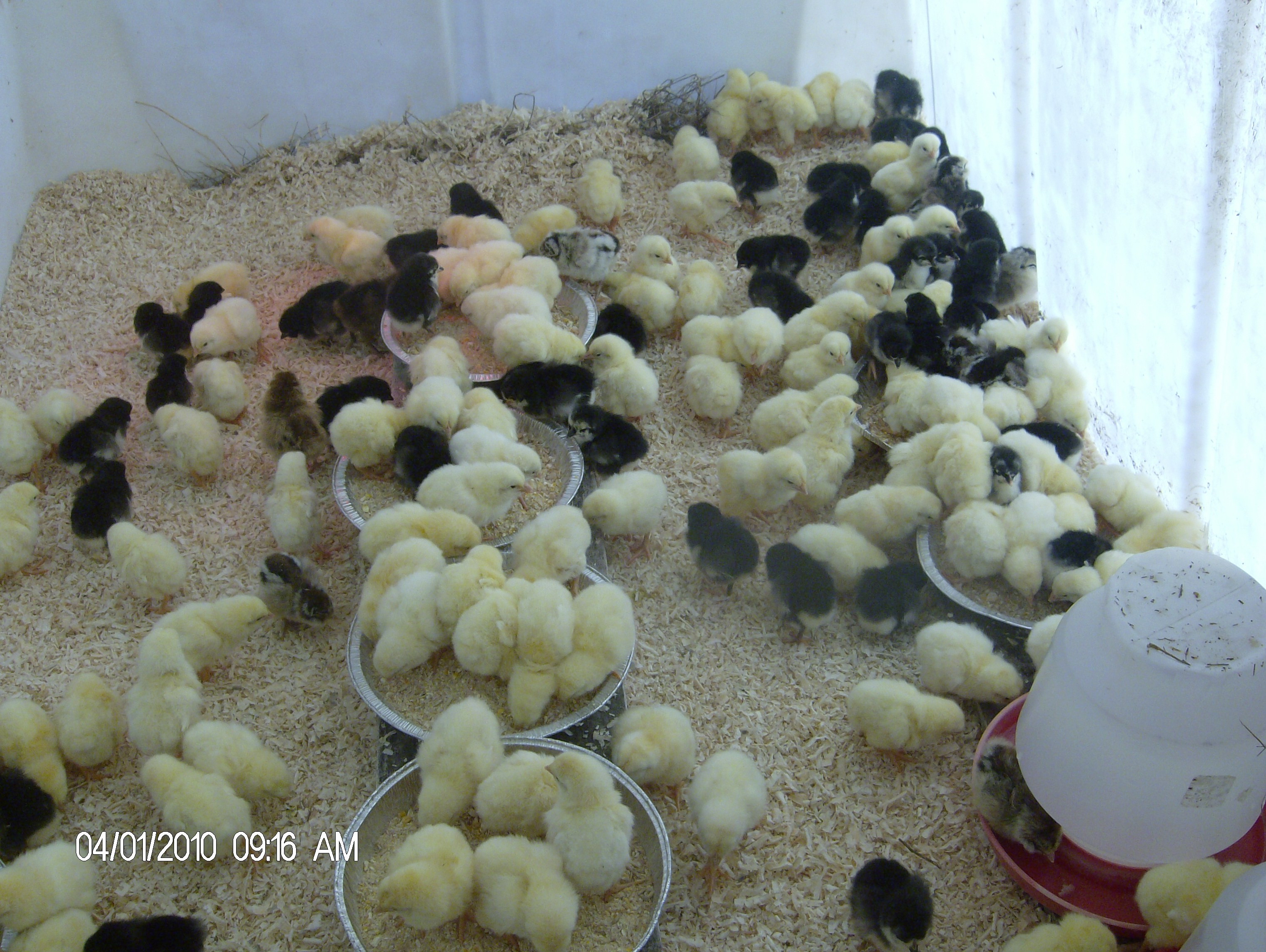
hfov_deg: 51.3
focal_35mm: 36
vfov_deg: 39.7
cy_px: 476
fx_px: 1318
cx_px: 633
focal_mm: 6
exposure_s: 1/265
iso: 100
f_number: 4.7
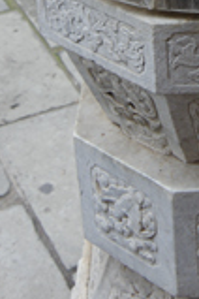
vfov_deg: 17.0
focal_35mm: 117
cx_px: 229
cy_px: -24
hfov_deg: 11.5
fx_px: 970
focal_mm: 21
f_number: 5.6
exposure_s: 1/80
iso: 160
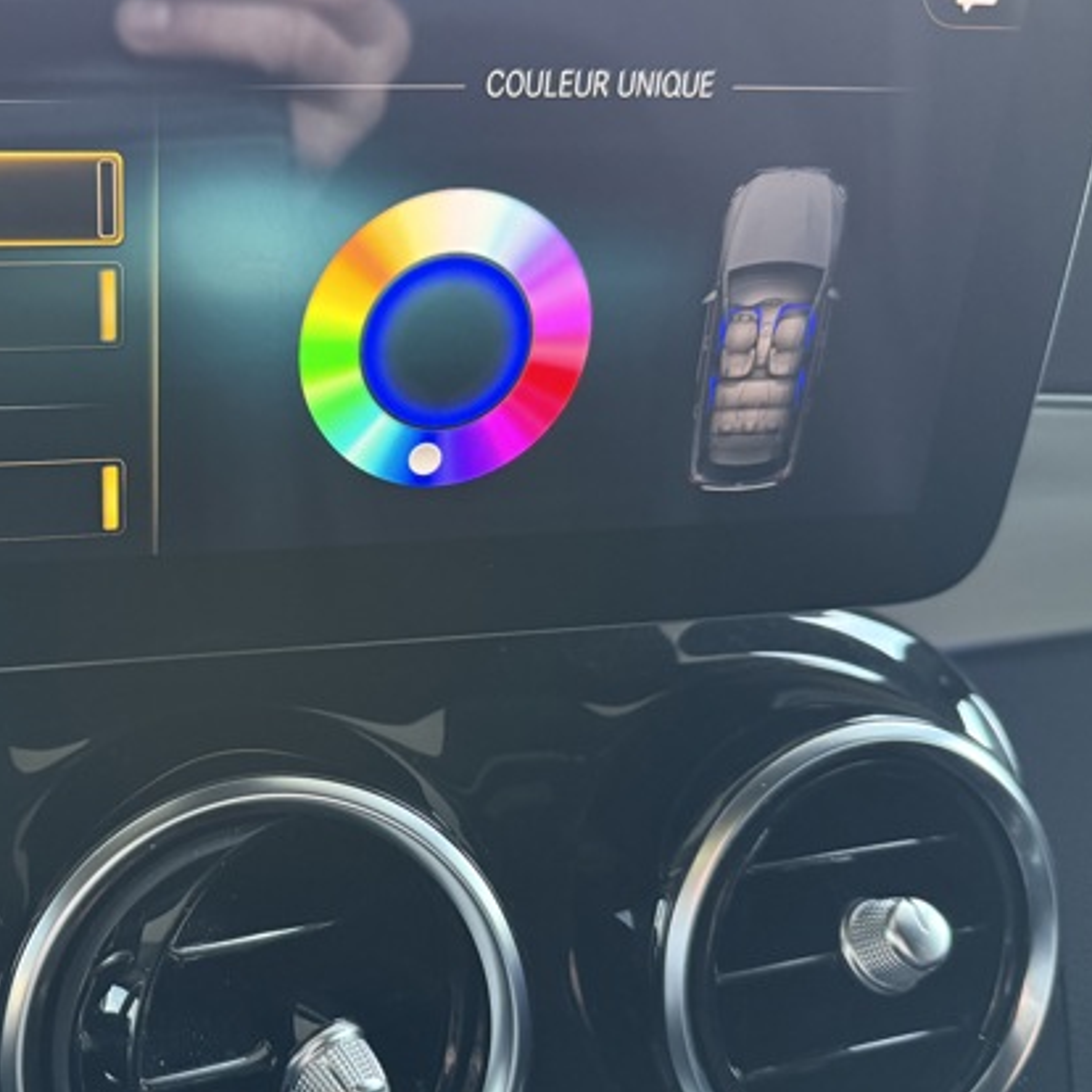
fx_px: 1463
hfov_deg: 39.5
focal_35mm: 41
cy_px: 578
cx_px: 240
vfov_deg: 40.9
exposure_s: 1/59
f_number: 1.78
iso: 400
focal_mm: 6.76
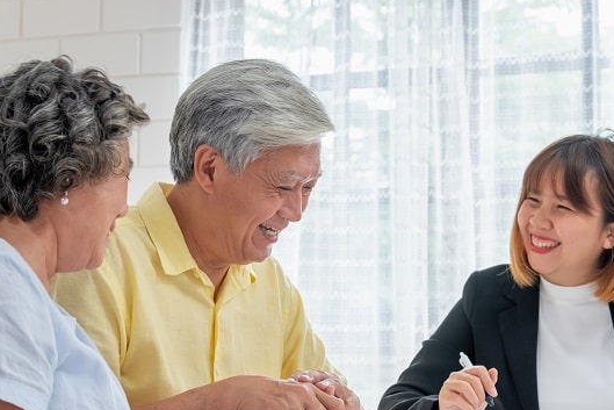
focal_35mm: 85
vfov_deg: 16.1
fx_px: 1450
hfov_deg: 23.9
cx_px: 305
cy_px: 200
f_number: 5.6
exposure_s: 1/80
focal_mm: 50
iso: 640
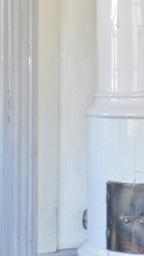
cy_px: 130
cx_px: 3
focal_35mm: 133
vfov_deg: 16.1
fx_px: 902
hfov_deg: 9.1
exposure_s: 1/60
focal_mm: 18
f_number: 4
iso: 450
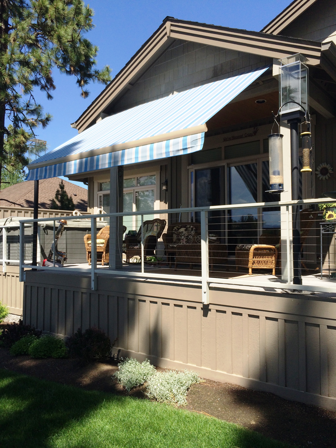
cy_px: 224
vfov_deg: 61.7
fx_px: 375
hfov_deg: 48.2
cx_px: 168
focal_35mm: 29
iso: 32
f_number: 2.2
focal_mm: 4.15
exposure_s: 1/1520
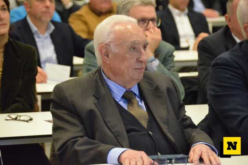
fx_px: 1392
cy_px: 82
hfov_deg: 10.2
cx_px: 124
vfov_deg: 6.8
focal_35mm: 202
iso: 6400
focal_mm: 135
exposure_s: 1/160
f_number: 5.6
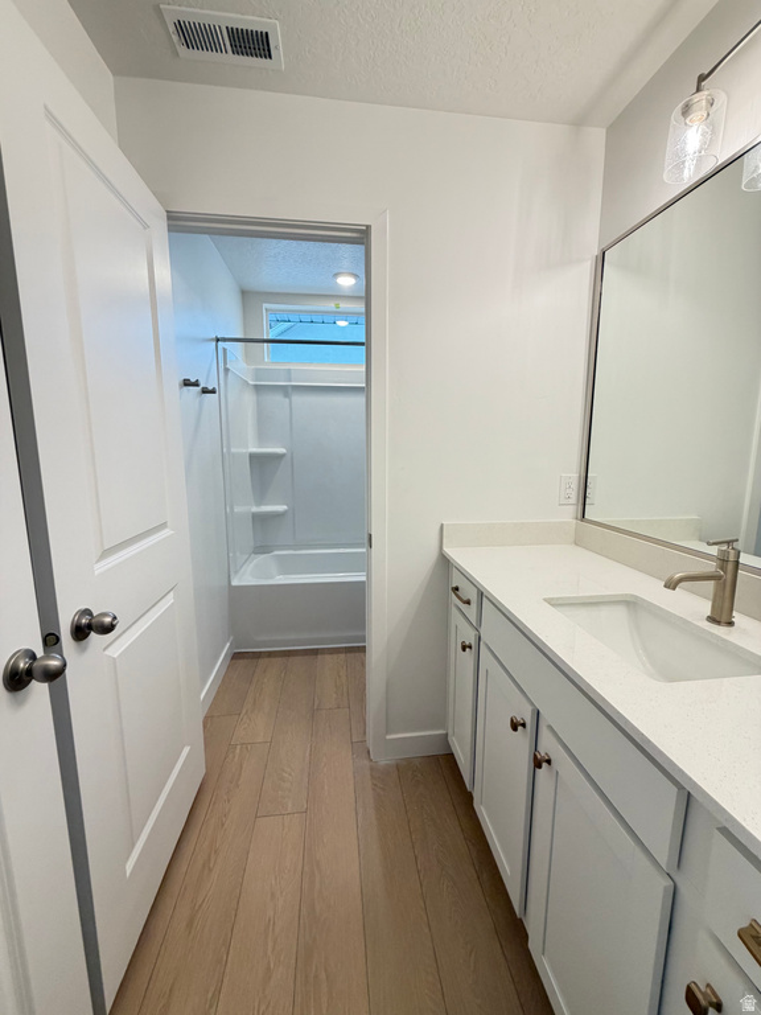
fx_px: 410
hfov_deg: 85.7
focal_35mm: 14
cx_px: 380
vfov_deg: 102.1
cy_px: 508
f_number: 2.2
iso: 320
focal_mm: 2.22
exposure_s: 1/120
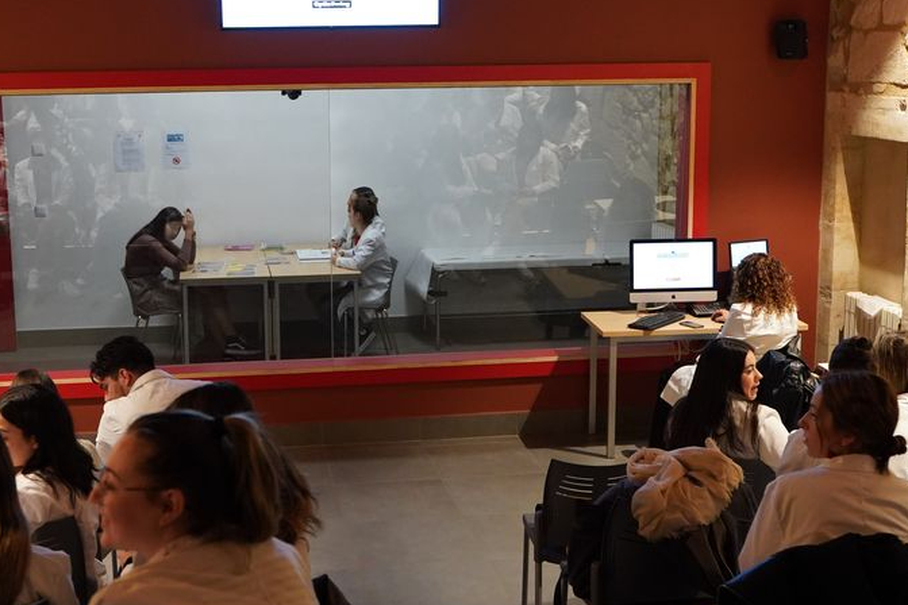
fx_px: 1261
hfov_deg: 39.5
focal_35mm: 50
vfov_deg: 27.0
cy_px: 264
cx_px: 397
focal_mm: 28
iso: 5000
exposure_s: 1/160
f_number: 2.8
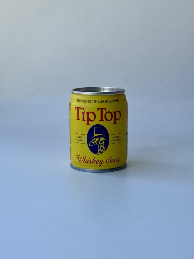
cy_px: 130
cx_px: 97
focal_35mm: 48
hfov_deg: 30.3
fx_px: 359
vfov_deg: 39.7
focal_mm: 6.76
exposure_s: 1/658
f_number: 1.78
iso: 64
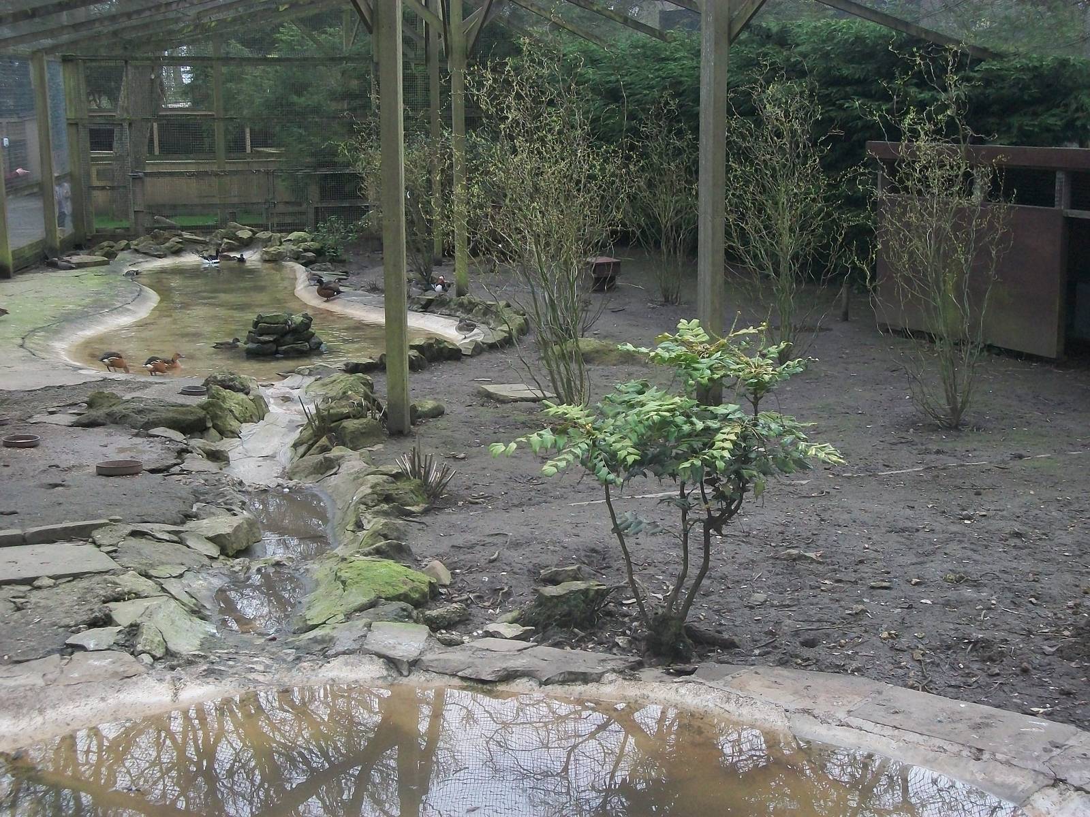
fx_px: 1574
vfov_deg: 29.1
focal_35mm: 50
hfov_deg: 38.2
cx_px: 545
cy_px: 408
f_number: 3.6
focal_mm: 8.8
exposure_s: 1/500
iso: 258
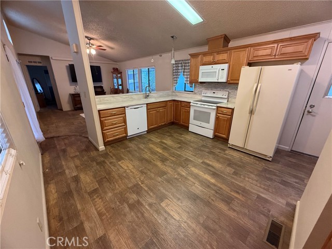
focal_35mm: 14
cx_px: 166
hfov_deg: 102.1
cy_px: 124
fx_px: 134
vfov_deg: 85.7
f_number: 2.2
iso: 400
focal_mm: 2.22
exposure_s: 1/60
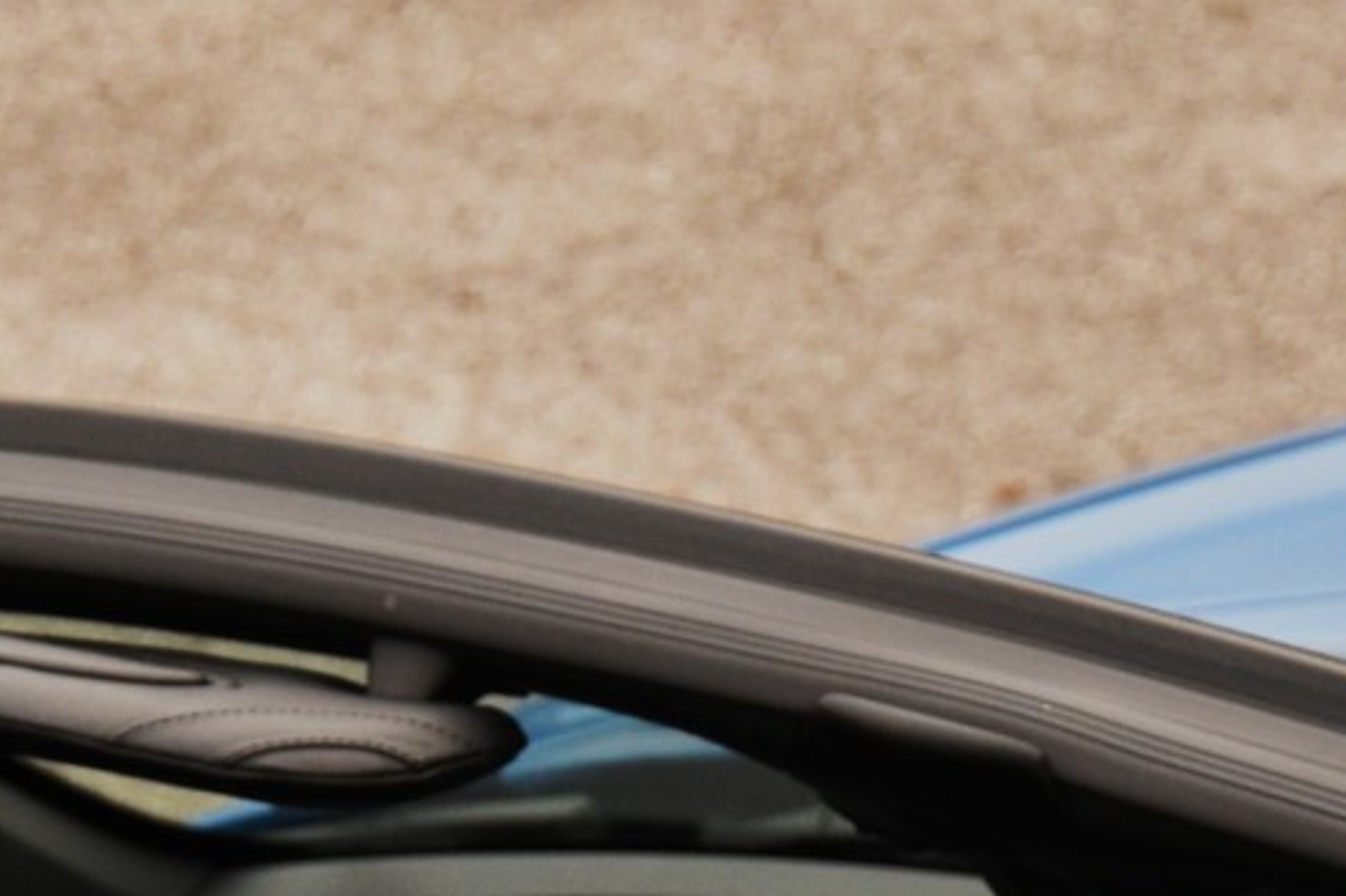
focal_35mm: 438
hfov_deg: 4.7
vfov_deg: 3.1
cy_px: 1728
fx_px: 16370
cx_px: 463
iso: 800
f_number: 5.3
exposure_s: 1/125
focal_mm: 70
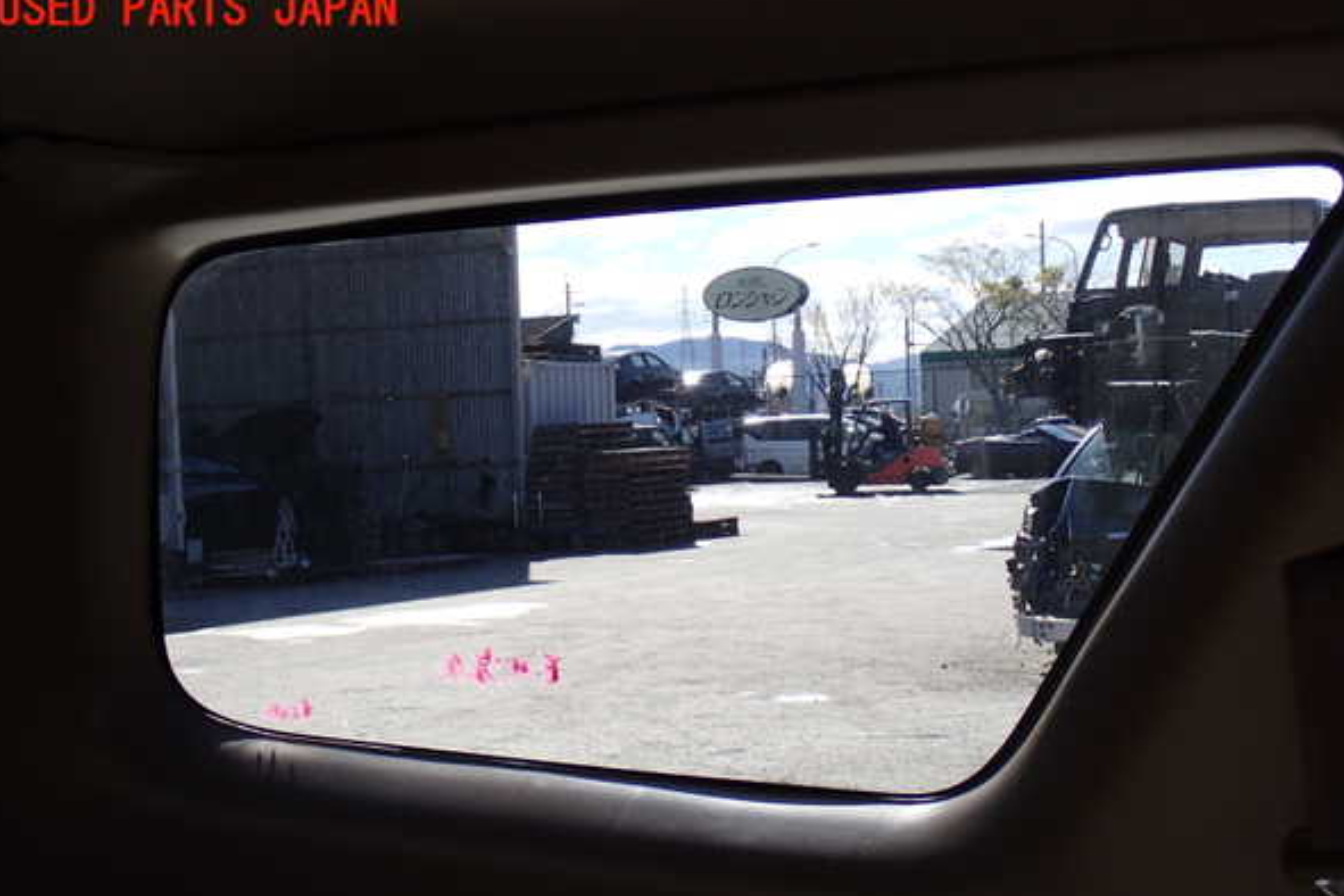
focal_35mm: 57
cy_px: 493
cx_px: 666
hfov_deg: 35.1
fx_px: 2128
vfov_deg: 23.8
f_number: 4.5
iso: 100
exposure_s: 1/125
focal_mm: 9.65
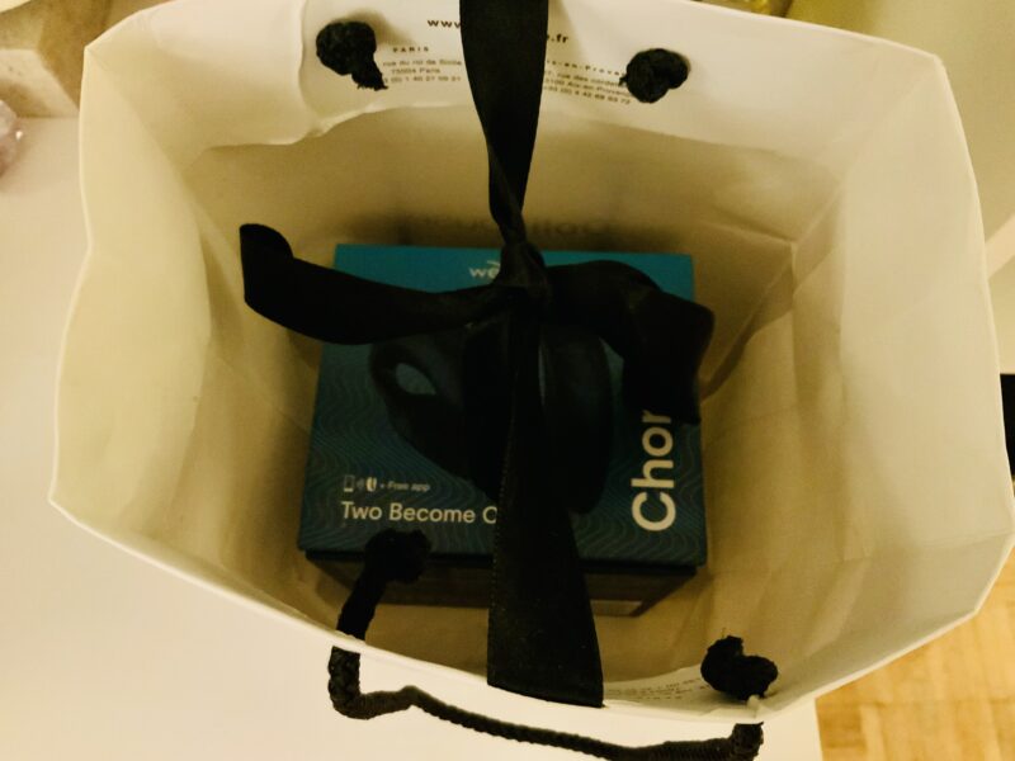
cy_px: 380
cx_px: 508
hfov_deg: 61.7
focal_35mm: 29
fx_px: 850
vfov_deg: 48.2
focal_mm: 3
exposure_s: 1/17
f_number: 1.8
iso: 640
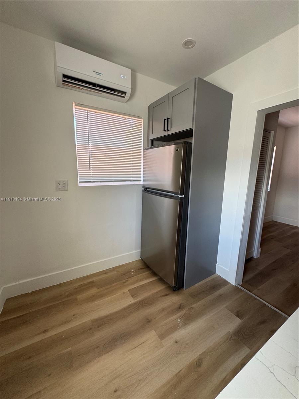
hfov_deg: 85.7
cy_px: 200
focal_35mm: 14
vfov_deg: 102.1
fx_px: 161
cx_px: 150
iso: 100
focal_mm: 2.22
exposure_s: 1/99
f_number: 2.2
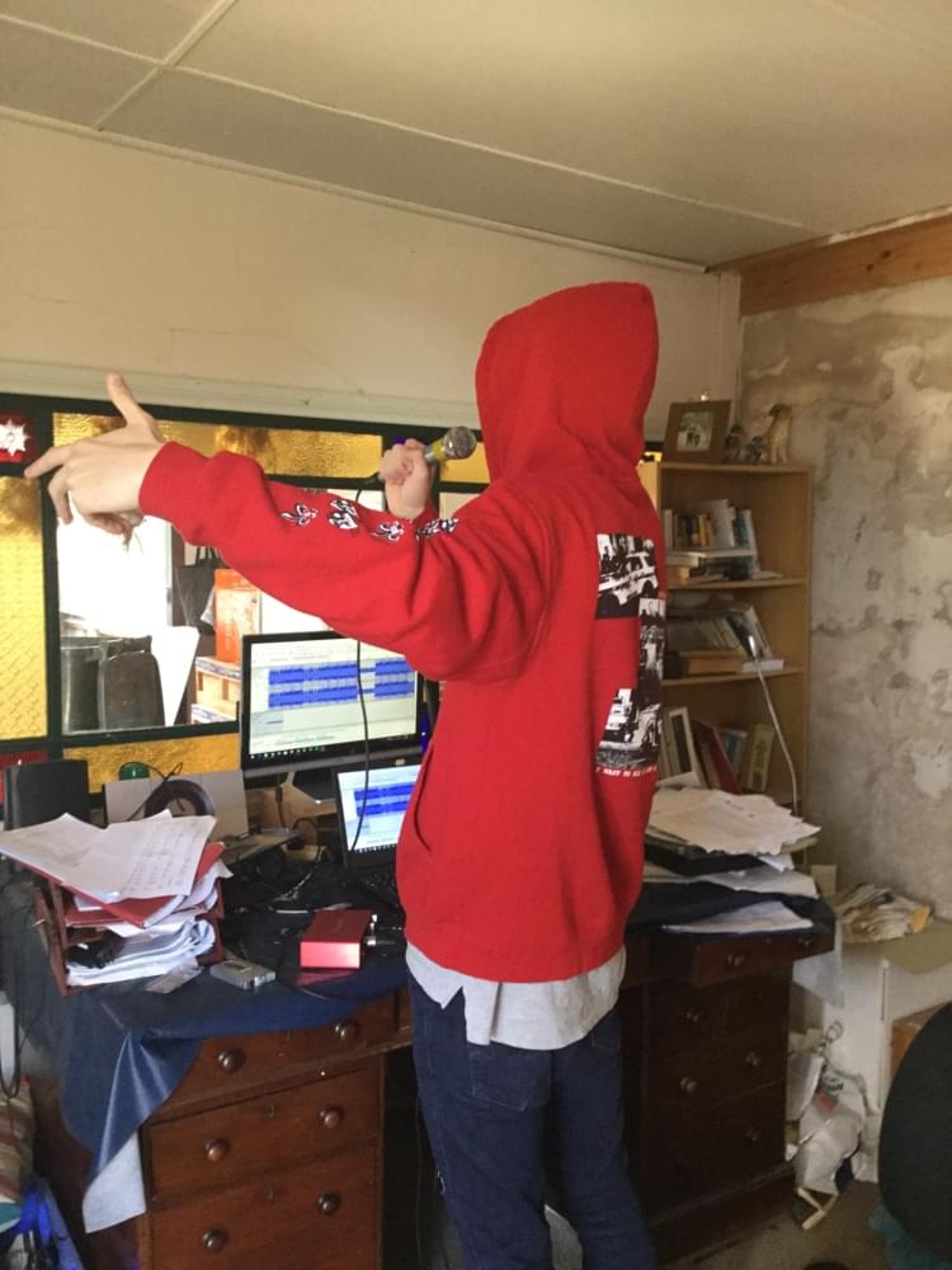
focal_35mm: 31
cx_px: 476
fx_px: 1137
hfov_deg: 45.4
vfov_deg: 58.4
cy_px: 635
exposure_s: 1/33
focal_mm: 3.3
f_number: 2.4
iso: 160
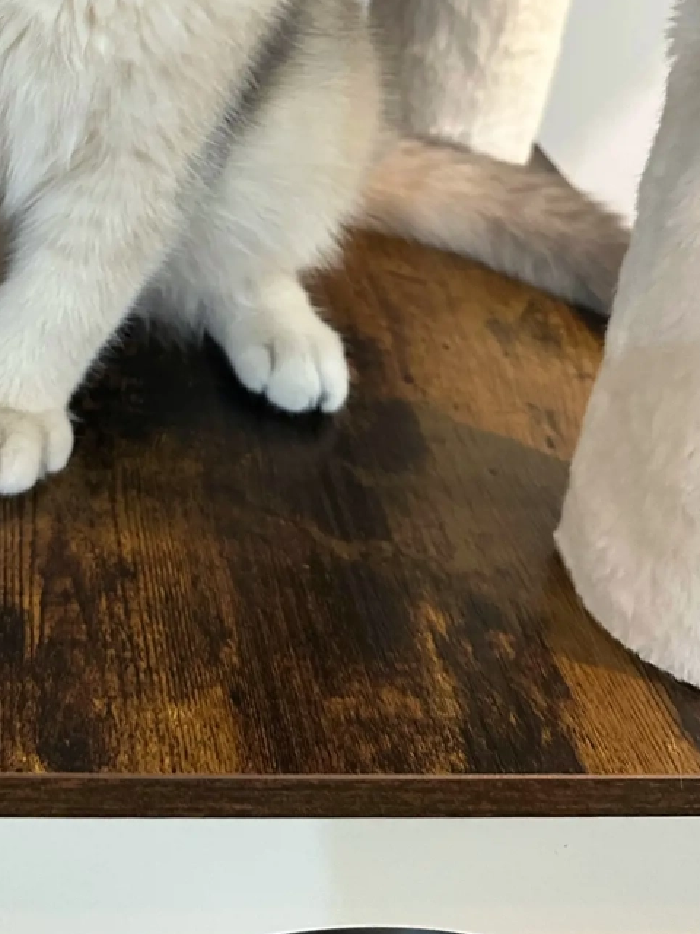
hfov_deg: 28.7
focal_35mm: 50
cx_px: 179
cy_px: 72
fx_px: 1348
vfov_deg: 35.6
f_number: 1.78
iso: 320
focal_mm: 6.86
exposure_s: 1/50
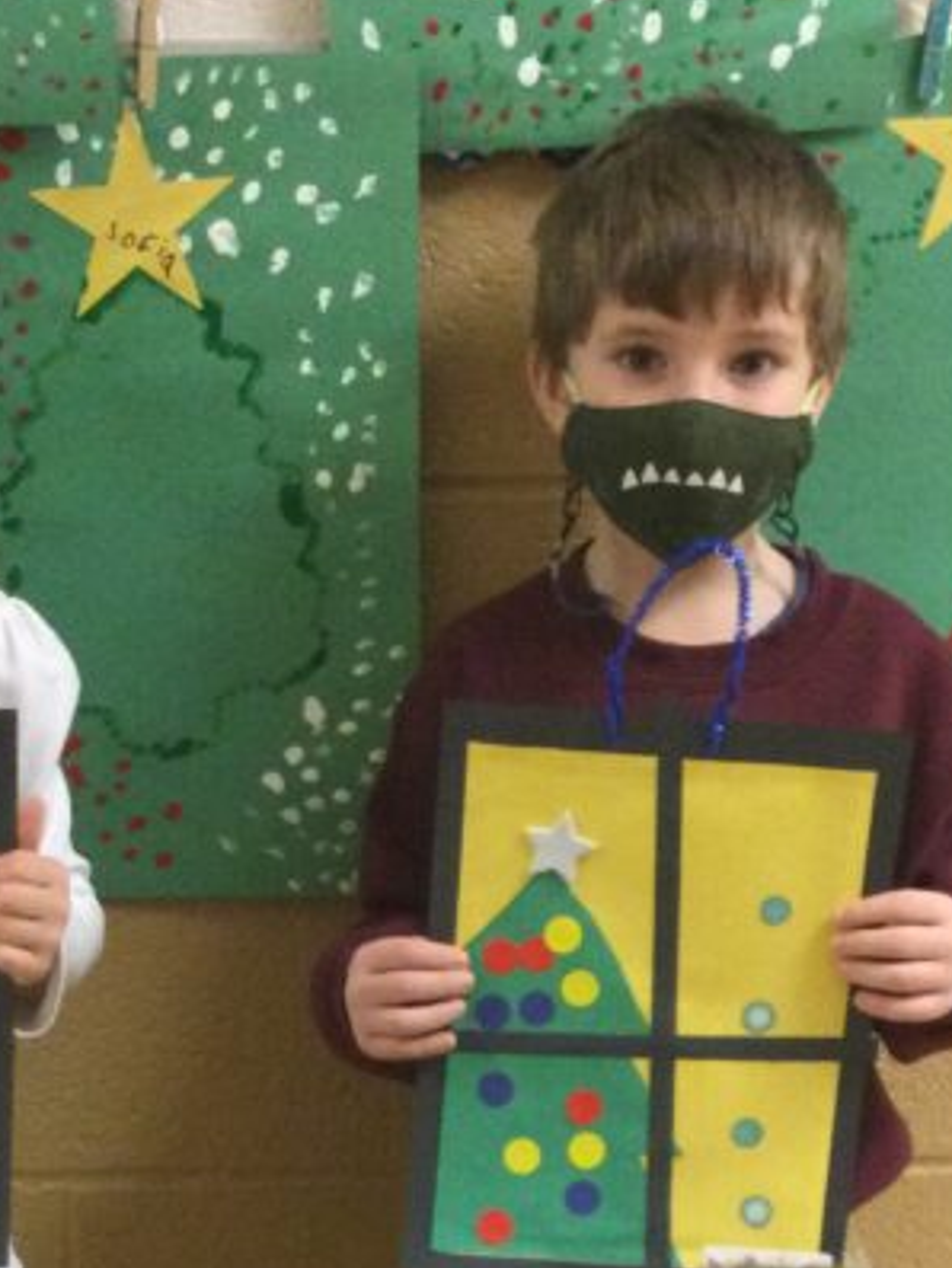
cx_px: 284
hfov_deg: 18.4
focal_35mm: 80
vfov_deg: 23.2
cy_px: 1335
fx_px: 2932
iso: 200
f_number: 2.4
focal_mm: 3.3
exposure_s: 1/20
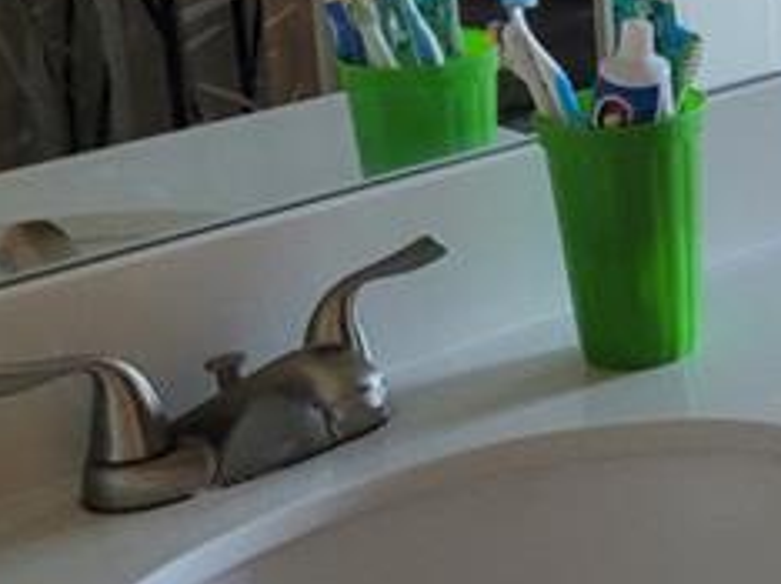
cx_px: 1565
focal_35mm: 114
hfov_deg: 14.4
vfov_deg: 12.7
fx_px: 2569
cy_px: -50
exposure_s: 1/60
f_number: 1.8
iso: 200
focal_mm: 5.4
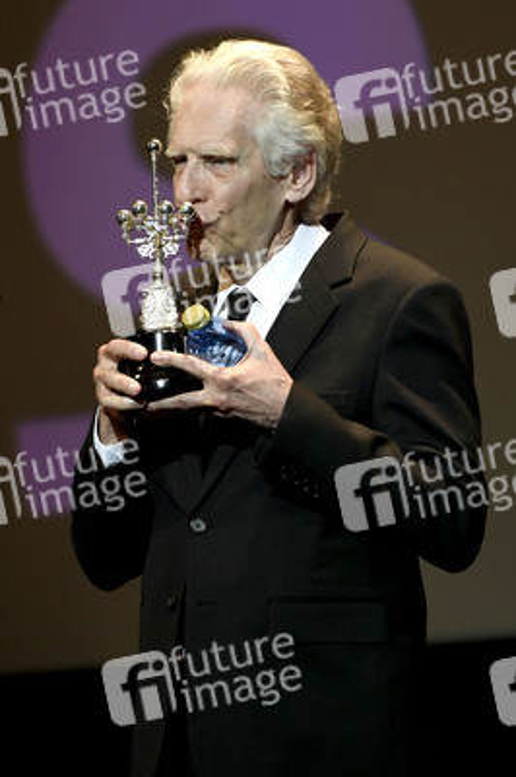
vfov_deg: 10.3
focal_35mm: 200
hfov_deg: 6.9
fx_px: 4307
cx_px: 258
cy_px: 388
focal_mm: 200
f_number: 3.2
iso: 1250
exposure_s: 1/320
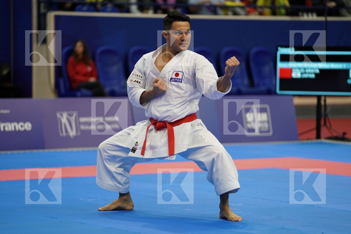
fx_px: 1521
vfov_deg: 8.8
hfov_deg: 13.2
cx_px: 176
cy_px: 117
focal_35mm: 156
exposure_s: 1/500
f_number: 2.8
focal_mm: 156
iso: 1600
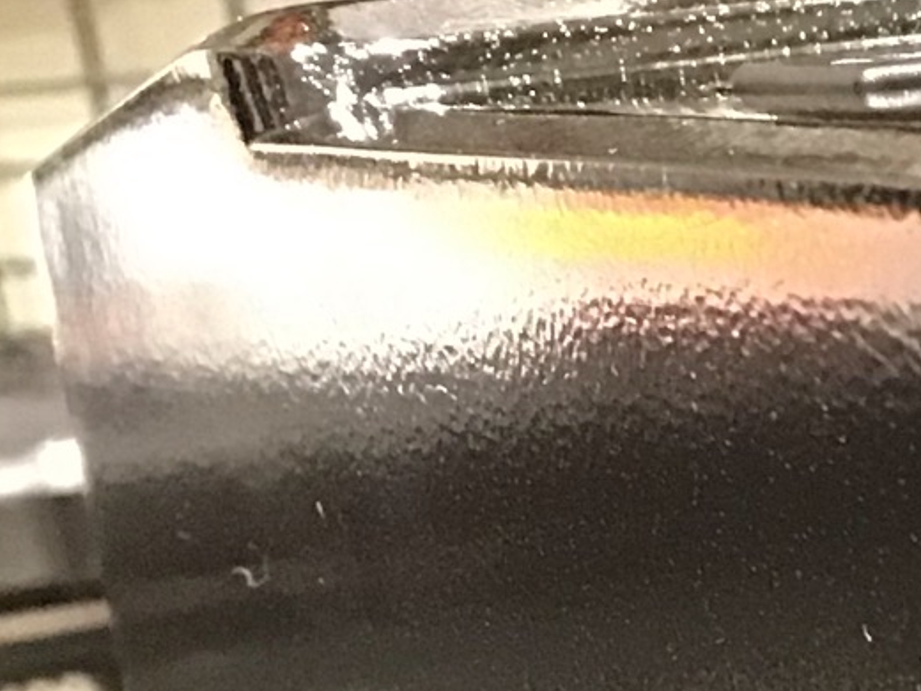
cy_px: 1033
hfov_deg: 13.9
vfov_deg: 11.6
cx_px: 1782
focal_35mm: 122
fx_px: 3246
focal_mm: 3.3
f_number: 2.4
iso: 250
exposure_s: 1/15
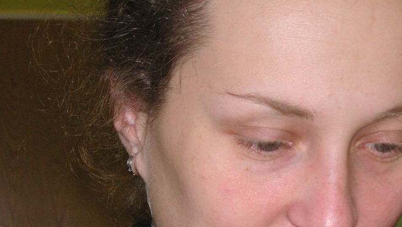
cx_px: 206
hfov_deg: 15.1
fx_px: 1514
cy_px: 144
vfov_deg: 8.6
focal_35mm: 142
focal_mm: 17.1
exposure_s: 1/105
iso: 160
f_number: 5
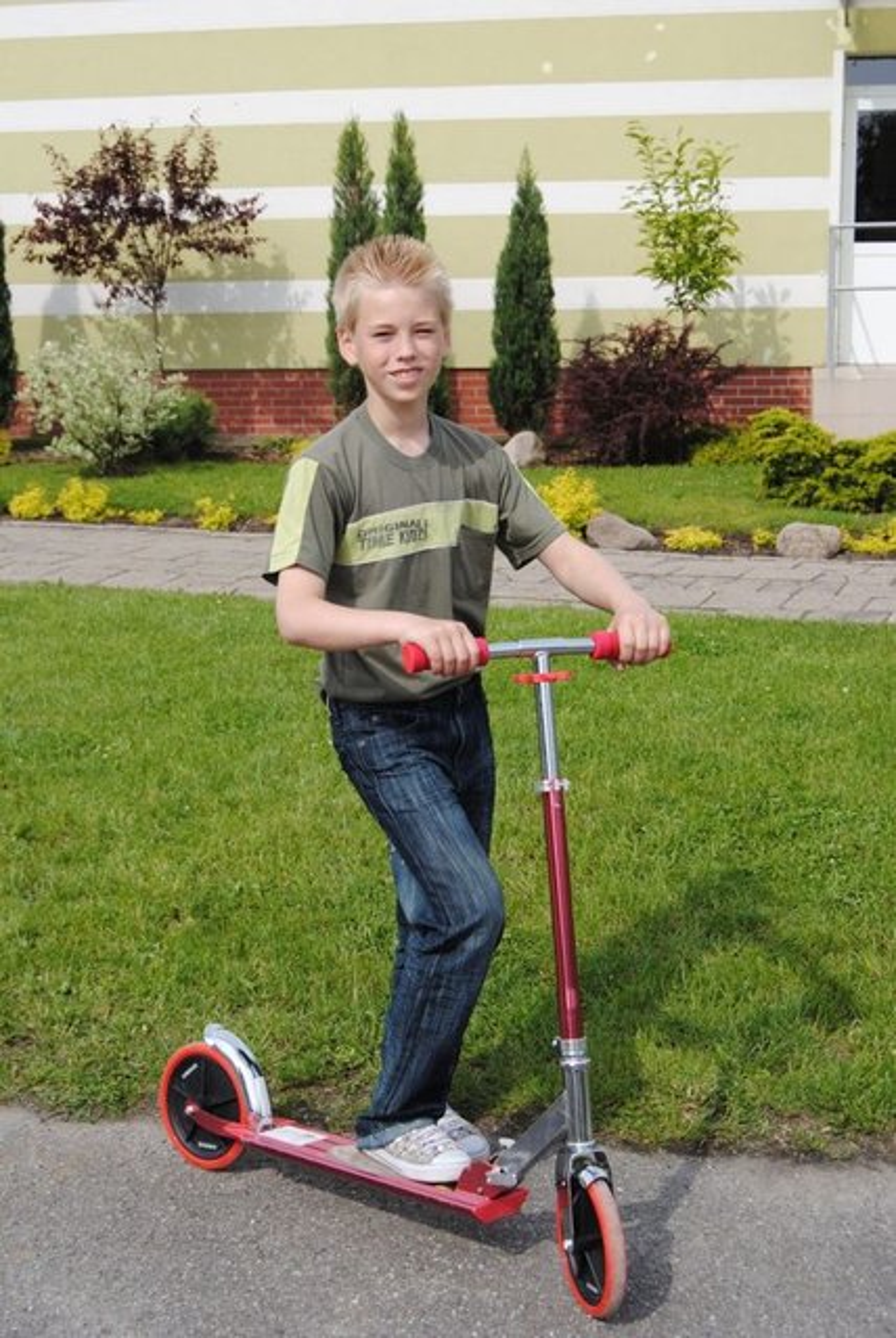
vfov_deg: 38.8
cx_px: 448
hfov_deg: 26.6
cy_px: 669
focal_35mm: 51
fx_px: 1898
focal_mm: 34
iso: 100
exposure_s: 1/400
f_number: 7.1
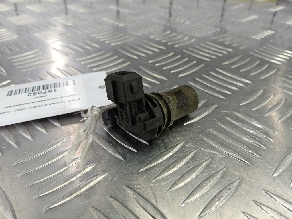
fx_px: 194
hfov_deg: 73.9
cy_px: 110
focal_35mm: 23
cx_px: 146
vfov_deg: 58.9
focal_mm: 4.11
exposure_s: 1/50
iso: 134
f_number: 1.6
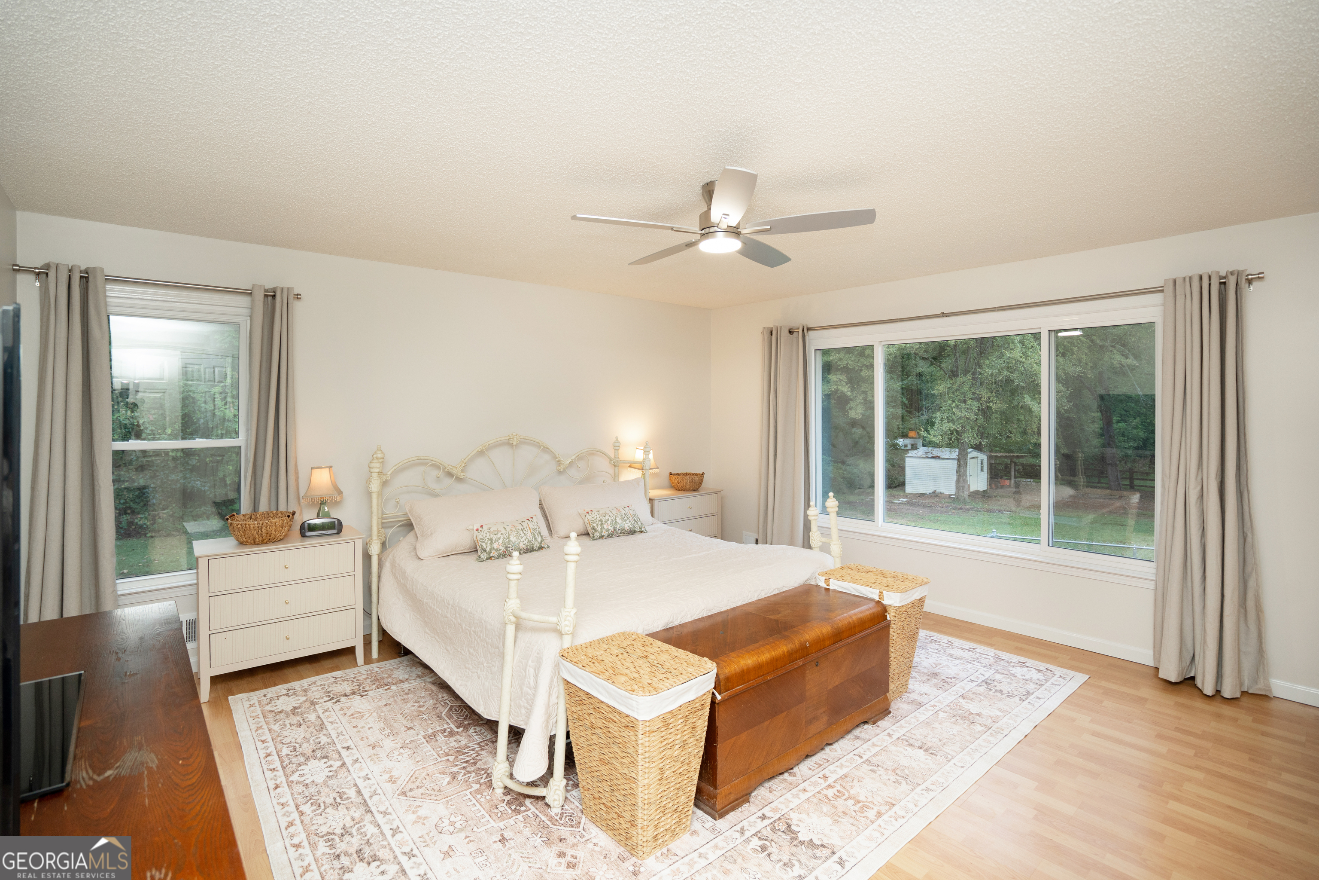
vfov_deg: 73.7
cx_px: 660
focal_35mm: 16
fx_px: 586
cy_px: 440
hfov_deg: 96.7
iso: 800
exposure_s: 1/100
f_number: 4
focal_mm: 16
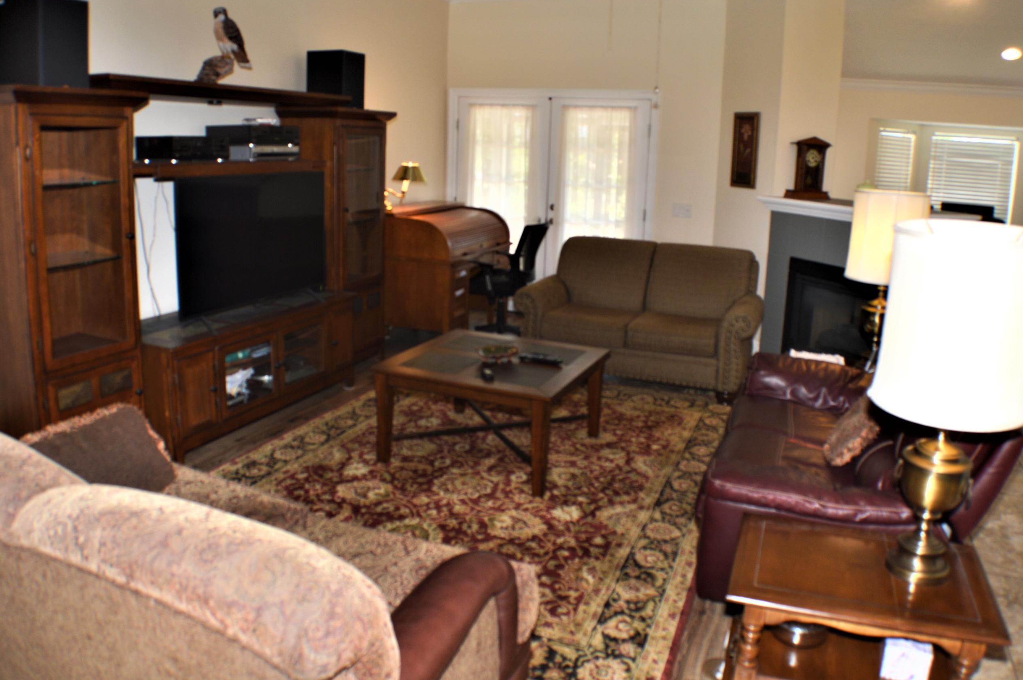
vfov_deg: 40.9
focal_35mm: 32
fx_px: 908
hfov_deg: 58.8
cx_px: 510
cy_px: 282
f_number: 5
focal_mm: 18
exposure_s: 1/60
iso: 100
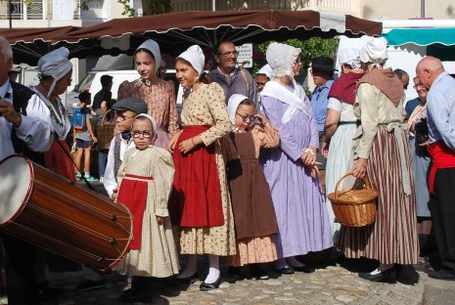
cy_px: 118
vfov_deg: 18.3
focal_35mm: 75
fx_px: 948
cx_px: 114
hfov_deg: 26.6
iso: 100
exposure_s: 1/250
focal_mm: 29
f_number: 8
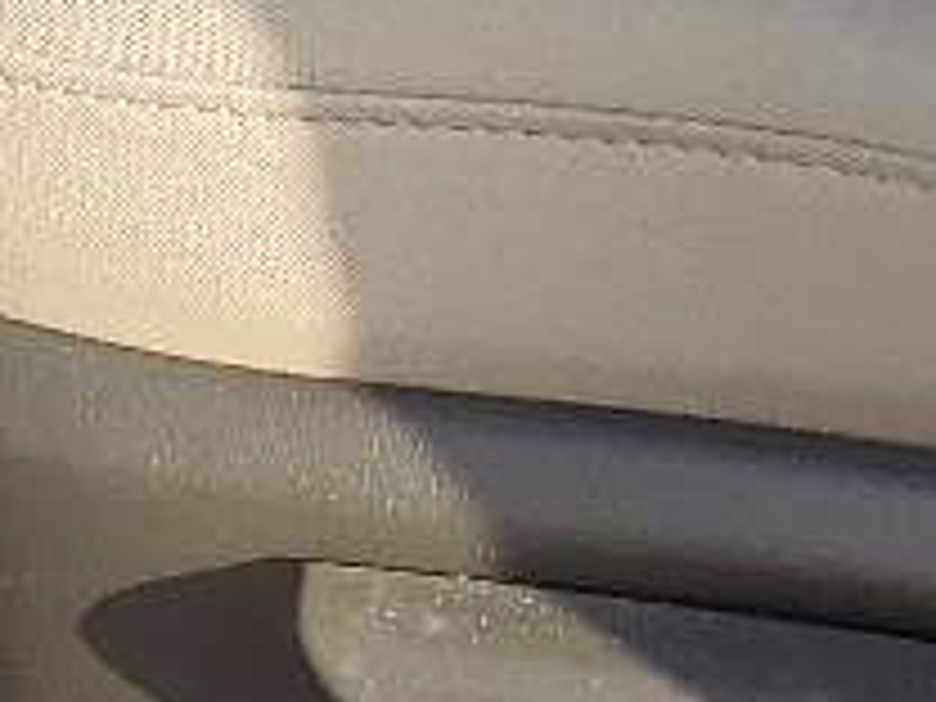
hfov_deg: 9.9
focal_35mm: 200
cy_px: -1732
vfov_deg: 6.5
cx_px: 144
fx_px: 5408
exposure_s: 1/455
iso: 50
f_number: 1.5
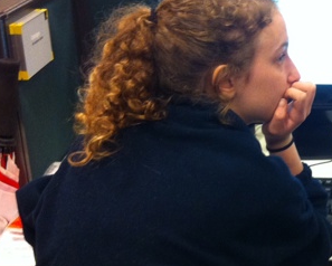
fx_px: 767
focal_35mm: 78
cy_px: 118
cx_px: 348
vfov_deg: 19.7
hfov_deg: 23.2
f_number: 2.8
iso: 200
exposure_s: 1/15
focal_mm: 3.85
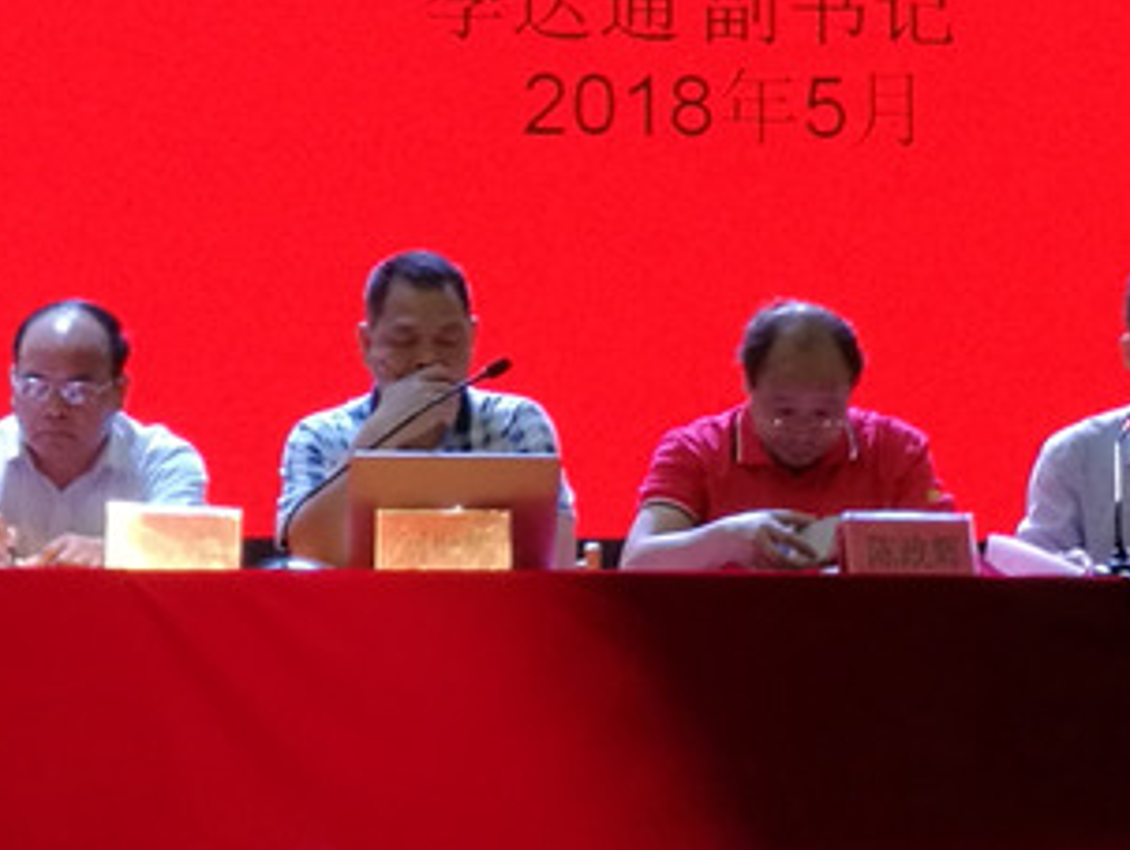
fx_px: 4214
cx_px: 531
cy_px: -161
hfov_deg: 15.3
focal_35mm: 129
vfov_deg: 11.3
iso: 160
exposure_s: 1/30
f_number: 2.2
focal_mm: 4.5
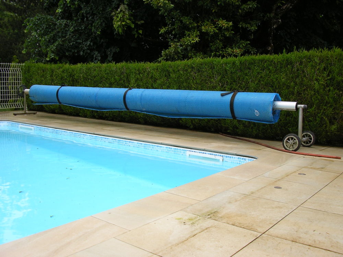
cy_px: 128
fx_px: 377
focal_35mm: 38
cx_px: 172
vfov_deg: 37.7
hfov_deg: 49.0
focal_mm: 5.8
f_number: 4.1
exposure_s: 1/400
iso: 64
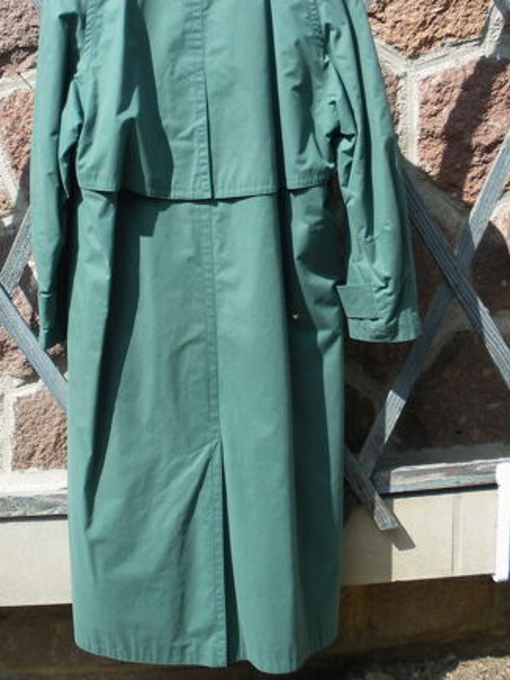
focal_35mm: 53
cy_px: 195
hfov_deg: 27.5
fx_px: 1042
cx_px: 205
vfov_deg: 35.6
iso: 80
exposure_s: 1/320
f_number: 3.5
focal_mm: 6.3
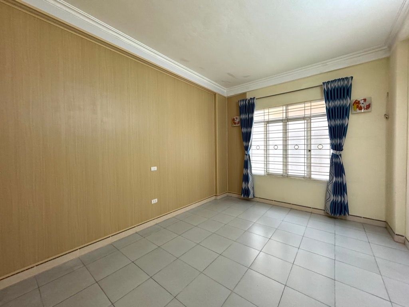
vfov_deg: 85.7
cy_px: 154
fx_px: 165
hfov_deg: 102.1
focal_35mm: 14
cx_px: 204
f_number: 2.2
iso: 320
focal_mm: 2.22
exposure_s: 1/99
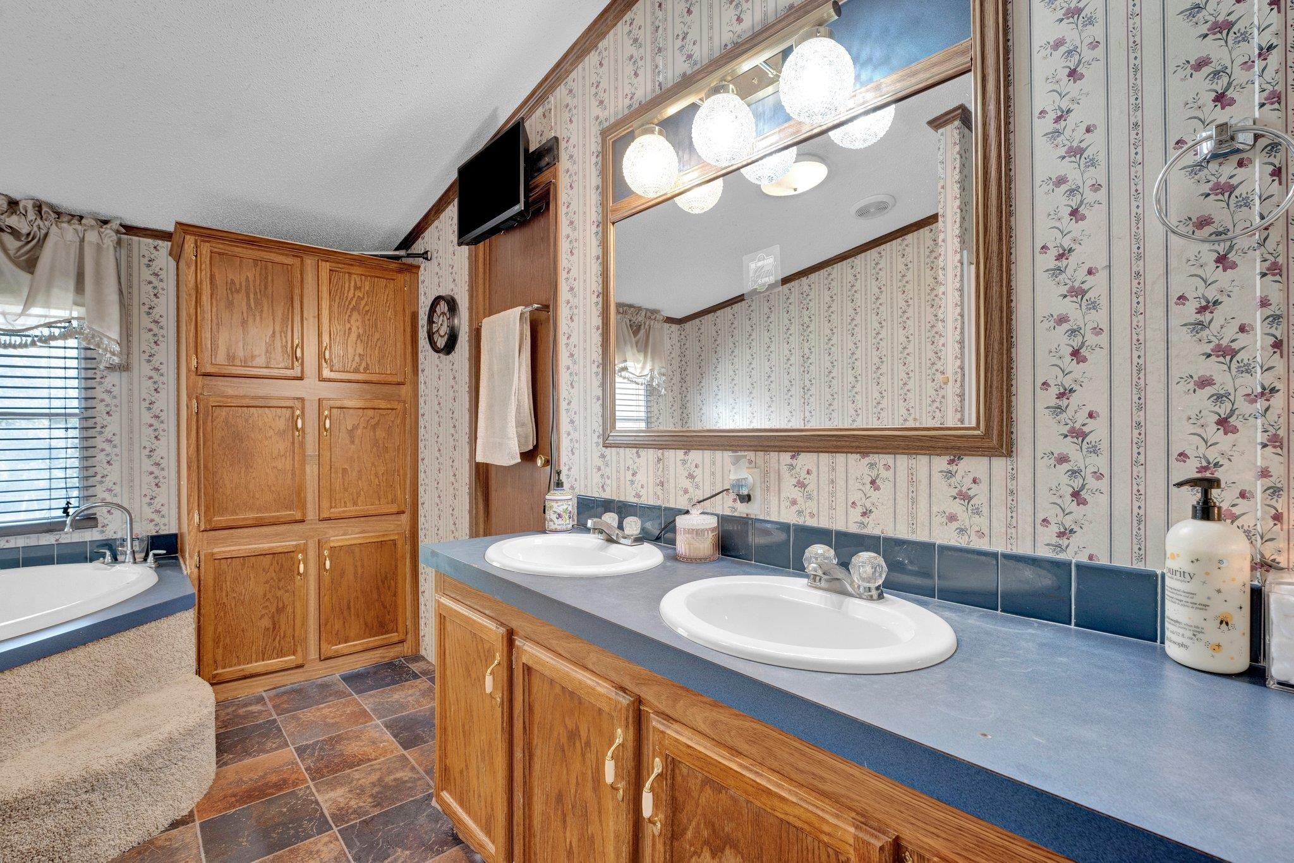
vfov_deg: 72.0
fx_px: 593
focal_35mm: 16
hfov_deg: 95.0
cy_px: 432
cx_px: 647
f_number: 8
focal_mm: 16.5
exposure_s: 1/25
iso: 1000
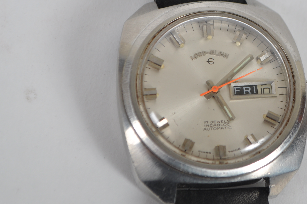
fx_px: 1260
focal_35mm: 148
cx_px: 258
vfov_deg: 9.3
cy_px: 95
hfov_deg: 13.8
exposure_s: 1/125
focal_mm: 55
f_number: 9
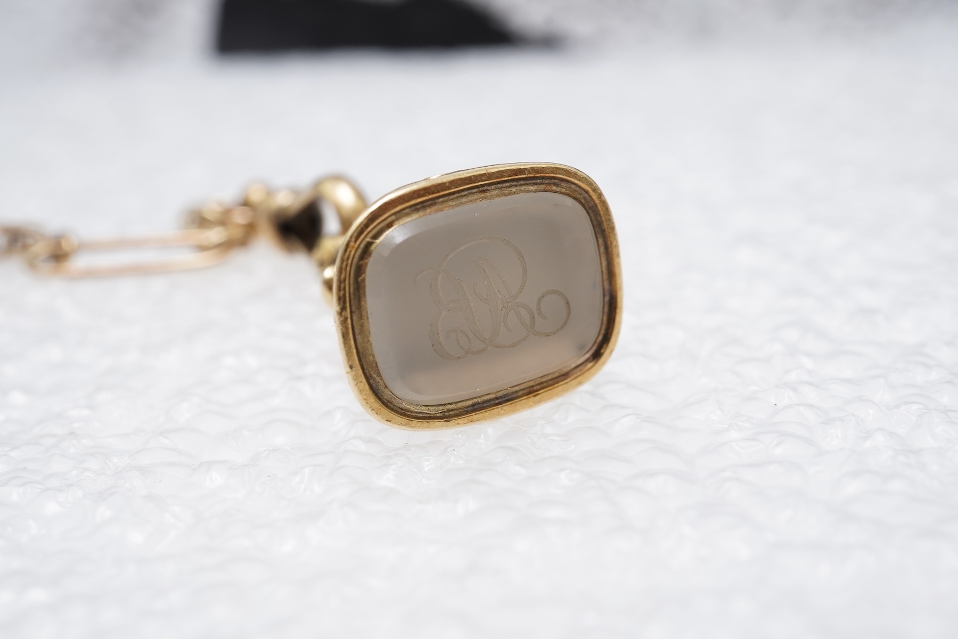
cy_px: 320
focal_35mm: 45
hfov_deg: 43.6
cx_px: 479
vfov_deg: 29.9
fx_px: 1198
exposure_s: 1/125
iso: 400
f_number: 18
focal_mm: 30
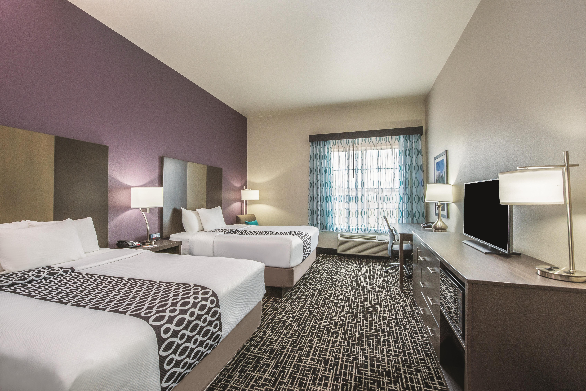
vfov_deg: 77.4
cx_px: 293
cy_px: 196
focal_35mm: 15
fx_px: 244
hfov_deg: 100.4
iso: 200
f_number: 16
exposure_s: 1/5
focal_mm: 15
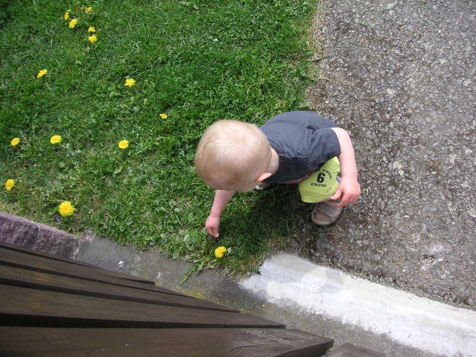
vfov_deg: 38.7
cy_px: 178
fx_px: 509
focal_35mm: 37
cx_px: 238
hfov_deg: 50.1
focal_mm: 6.1
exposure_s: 1/750
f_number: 2.8
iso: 50
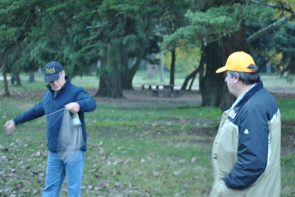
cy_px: 98
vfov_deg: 16.6
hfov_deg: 24.6
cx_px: 148
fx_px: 677
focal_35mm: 82
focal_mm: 55
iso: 100
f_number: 4
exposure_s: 1/6
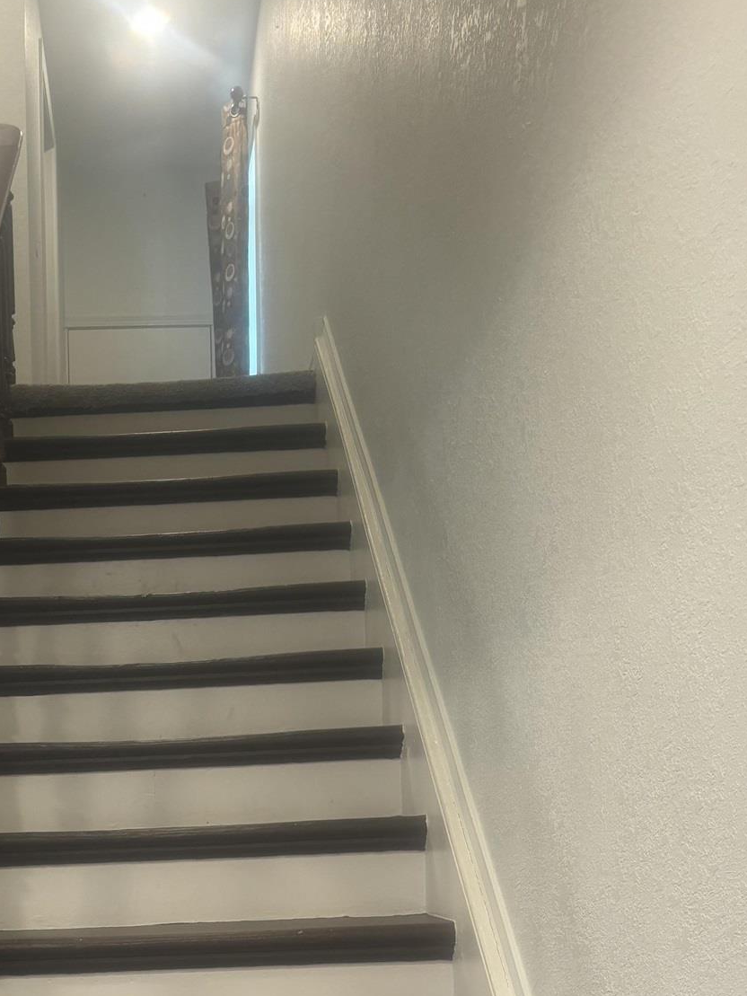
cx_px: 127
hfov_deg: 26.4
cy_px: 907
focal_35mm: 54
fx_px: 1553
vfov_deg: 33.5
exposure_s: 1/60
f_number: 1.6
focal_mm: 5.96
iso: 100
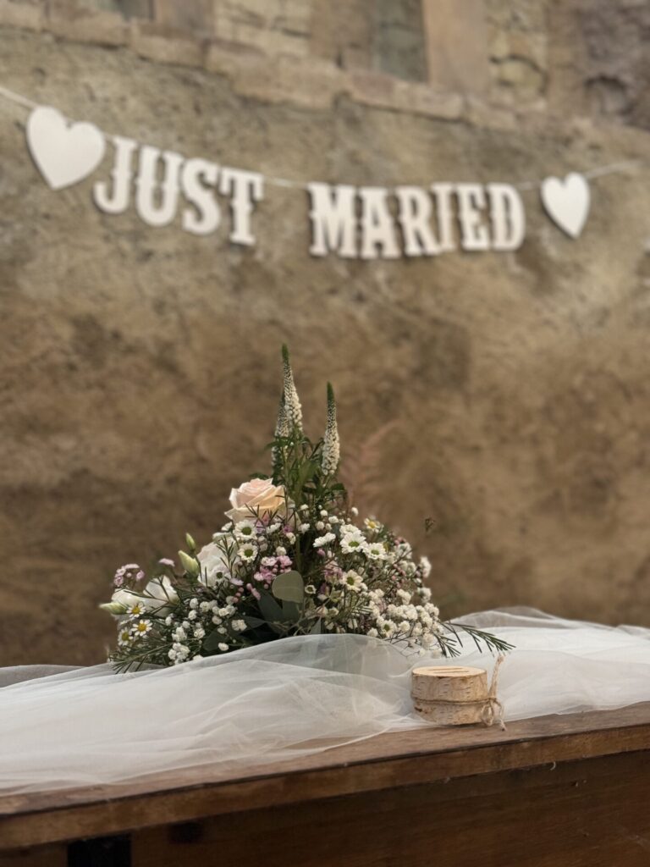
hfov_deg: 30.3
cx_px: 325
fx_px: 1202
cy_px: 434
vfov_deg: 39.7
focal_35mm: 48
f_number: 1.78
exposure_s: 1/25
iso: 640
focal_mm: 6.76
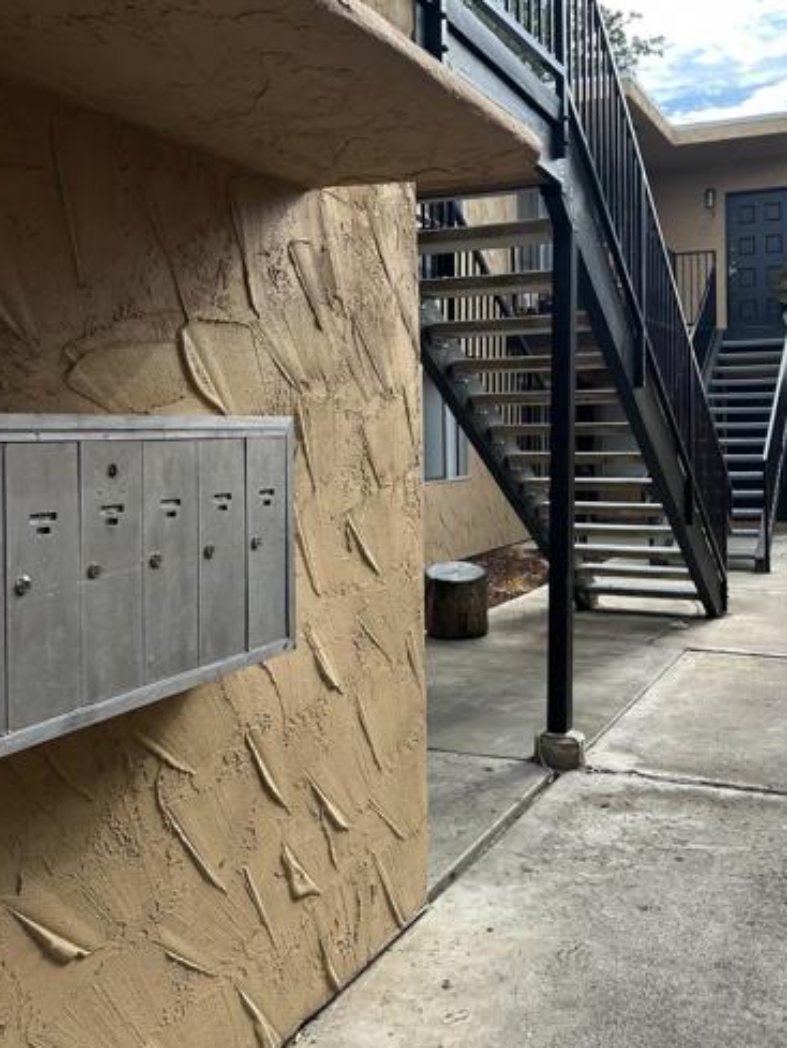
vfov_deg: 53.7
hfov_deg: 41.5
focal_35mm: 34
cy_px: 441
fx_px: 1030
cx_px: 489
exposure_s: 1/803
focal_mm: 5.7
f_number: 1.5
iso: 50
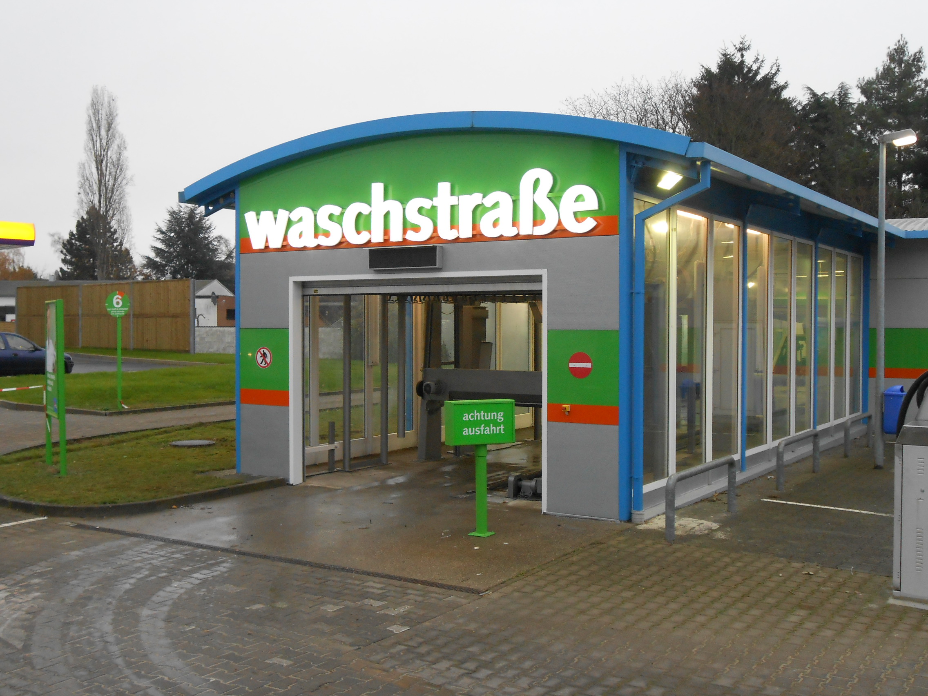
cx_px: 464
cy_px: 348
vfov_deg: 37.7
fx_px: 1019
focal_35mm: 38
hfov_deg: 49.0
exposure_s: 1/30
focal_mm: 6.8
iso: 250
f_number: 4.2
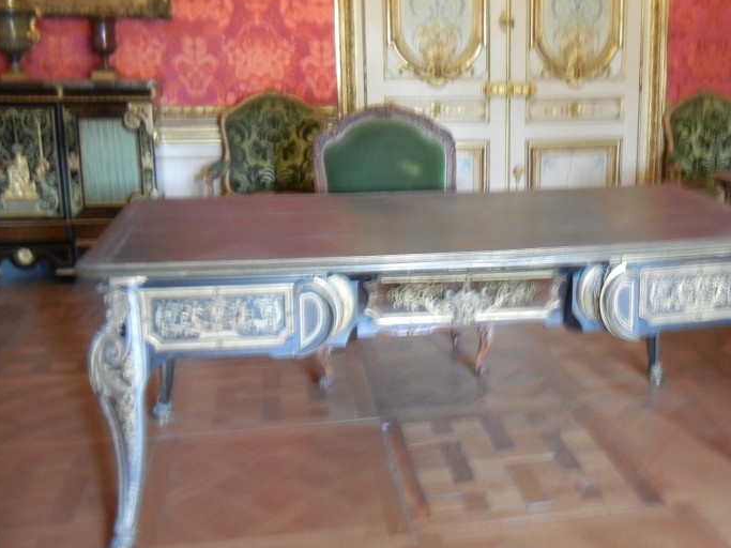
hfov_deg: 41.5
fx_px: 950
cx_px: 491
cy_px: 248
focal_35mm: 45
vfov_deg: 32.2
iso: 200
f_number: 3.5
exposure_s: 1/1.5
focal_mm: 5.4
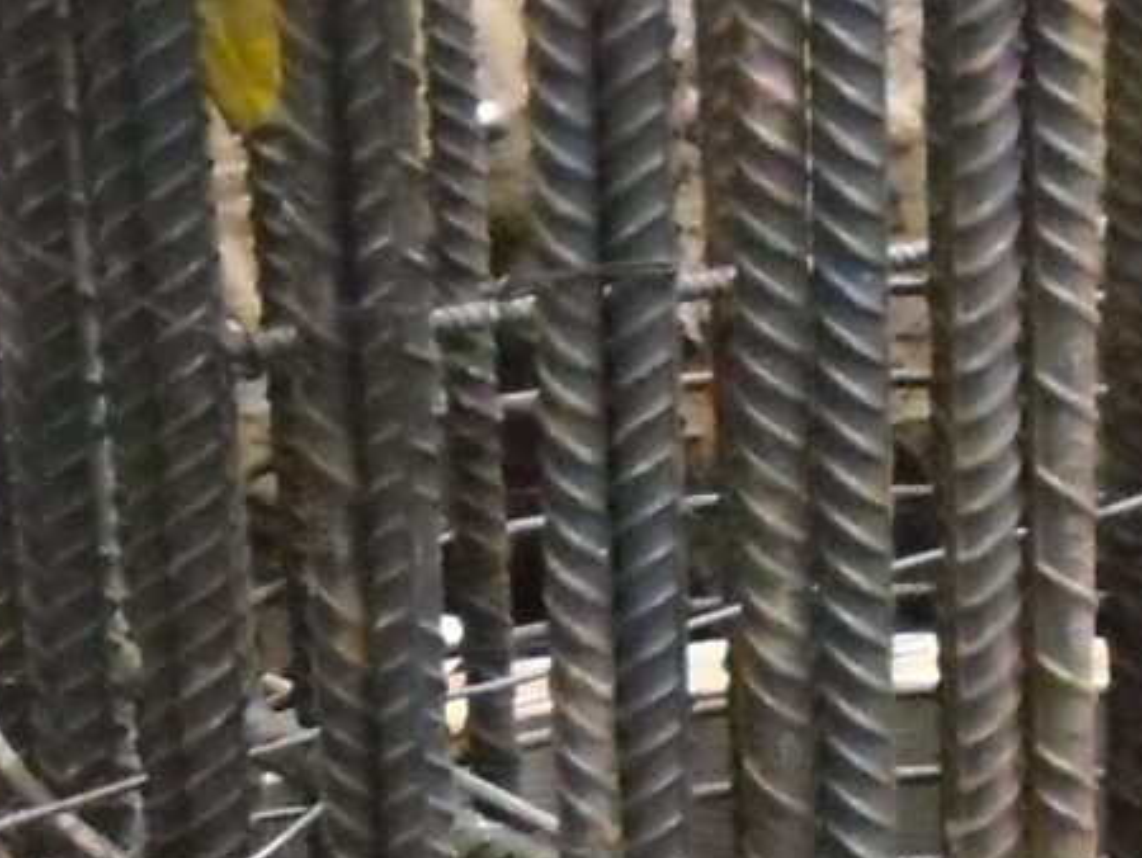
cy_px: 1622
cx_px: 977
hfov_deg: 10.8
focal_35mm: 182
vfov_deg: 7.9
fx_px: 6007
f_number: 3.5
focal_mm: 5.8
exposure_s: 1/60
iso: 800
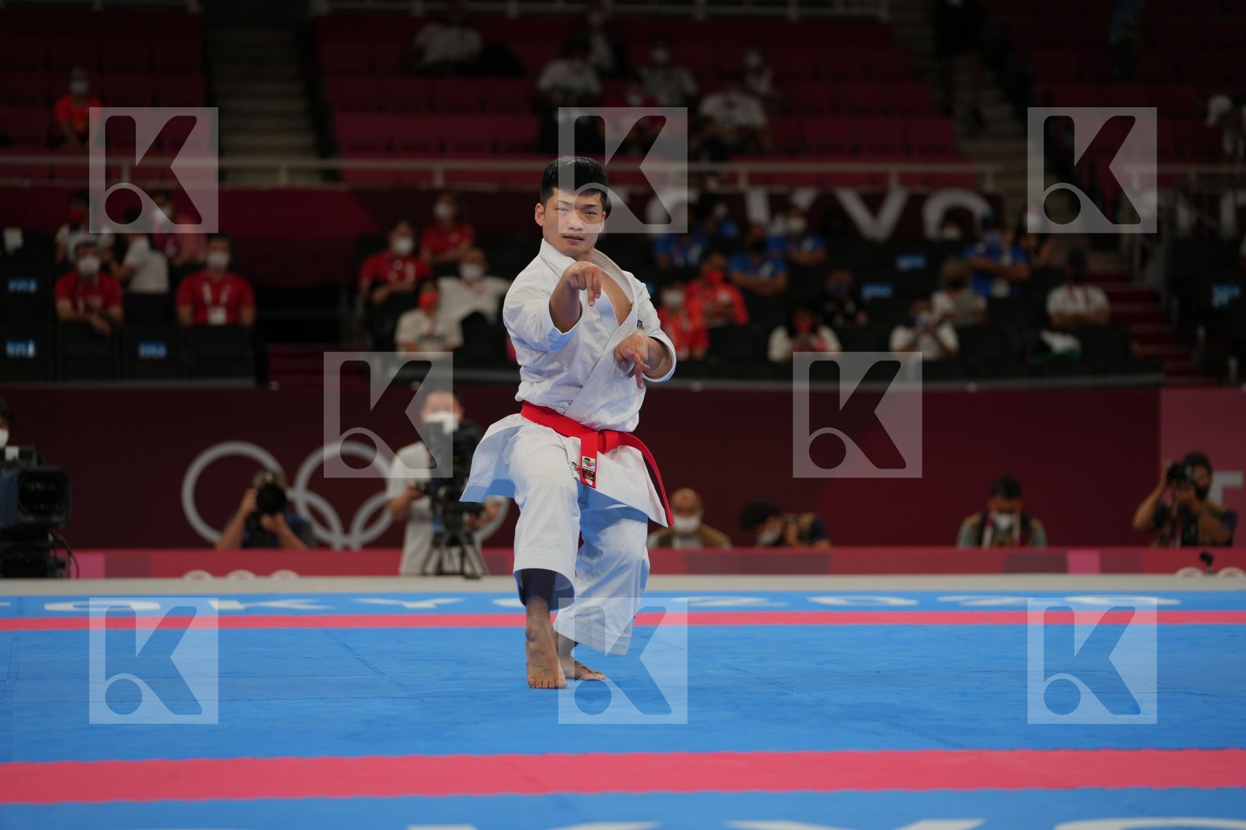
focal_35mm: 130
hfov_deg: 15.8
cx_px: 623
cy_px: 415
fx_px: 4499
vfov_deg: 10.5
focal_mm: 130
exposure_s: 1/500
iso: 200
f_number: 2.8
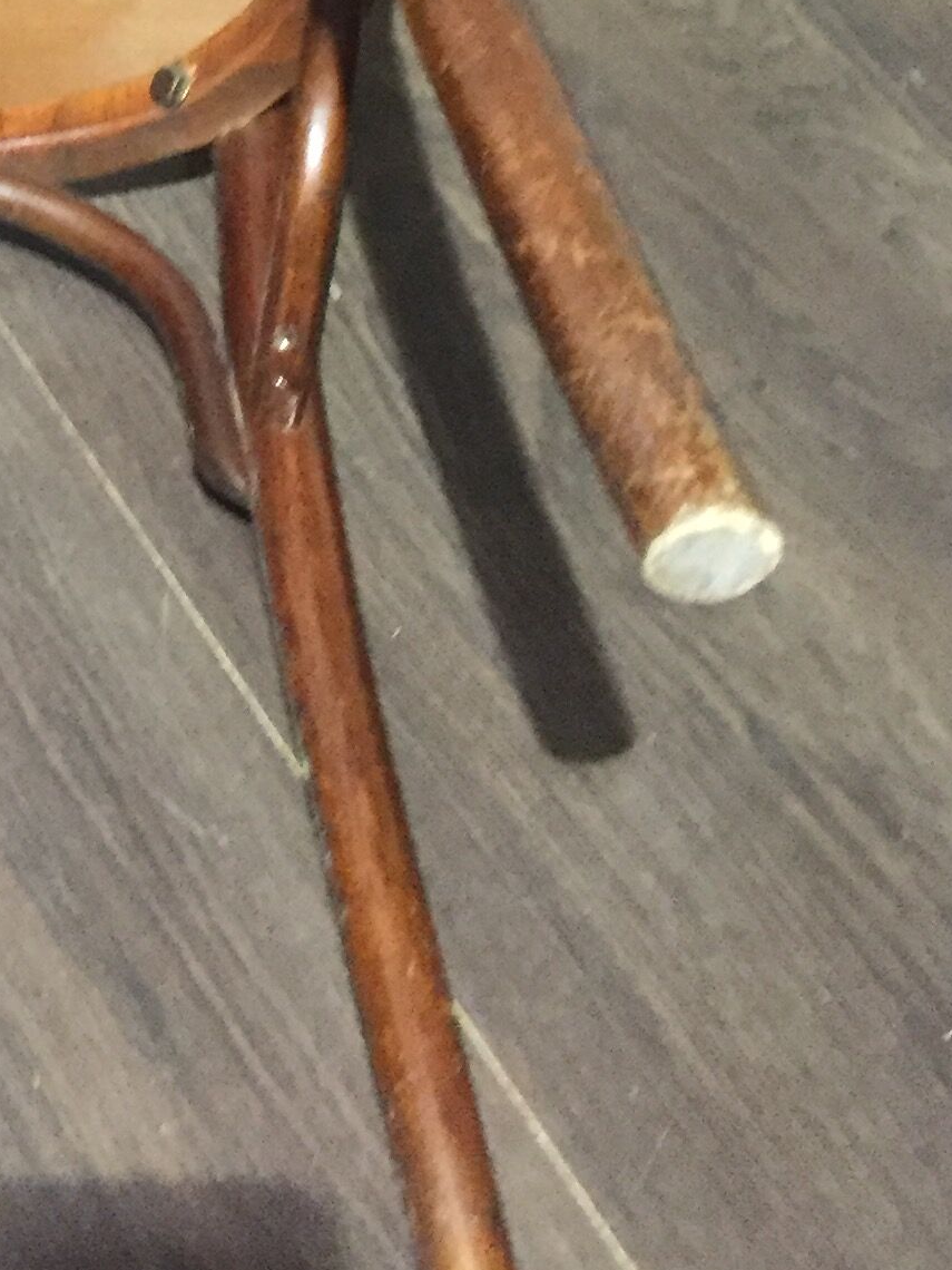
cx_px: -194
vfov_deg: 22.1
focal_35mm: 83
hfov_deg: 17.0
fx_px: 3044
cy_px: -184
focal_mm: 4.15
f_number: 2.2
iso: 400
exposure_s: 1/17
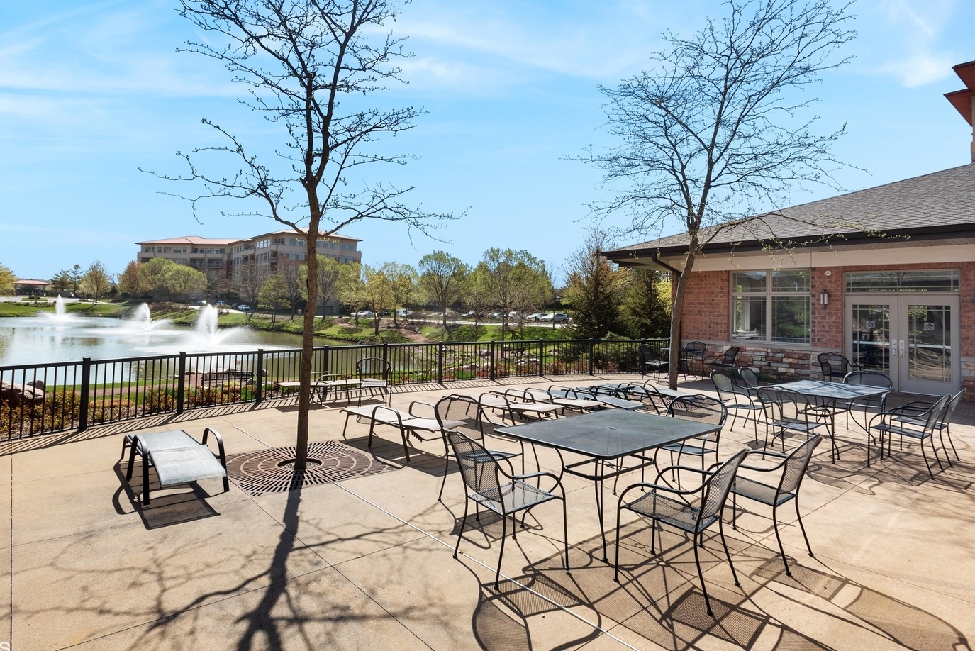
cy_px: 281
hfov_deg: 83.7
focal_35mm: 20
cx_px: 437
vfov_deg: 61.7
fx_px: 542
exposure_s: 1/800
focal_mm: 17
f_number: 8
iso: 100
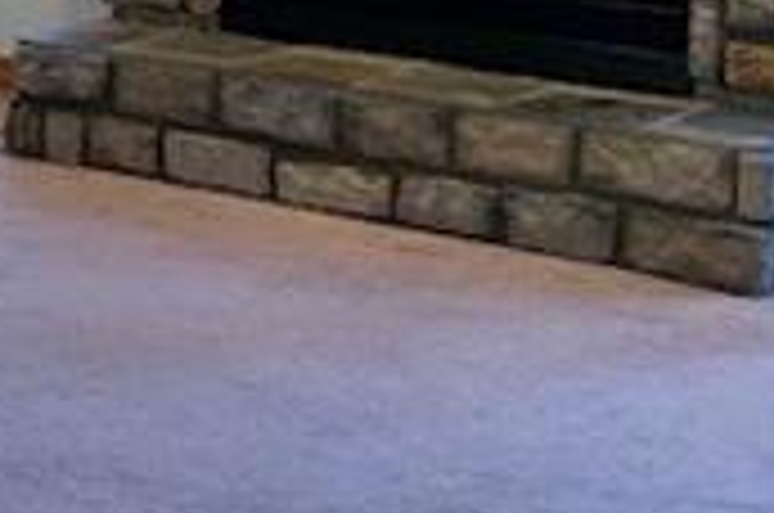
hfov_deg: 15.4
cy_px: -176
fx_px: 2597
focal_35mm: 121
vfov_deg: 11.0
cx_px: -464
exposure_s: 1/60
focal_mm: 4.25
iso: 200
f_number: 1.8
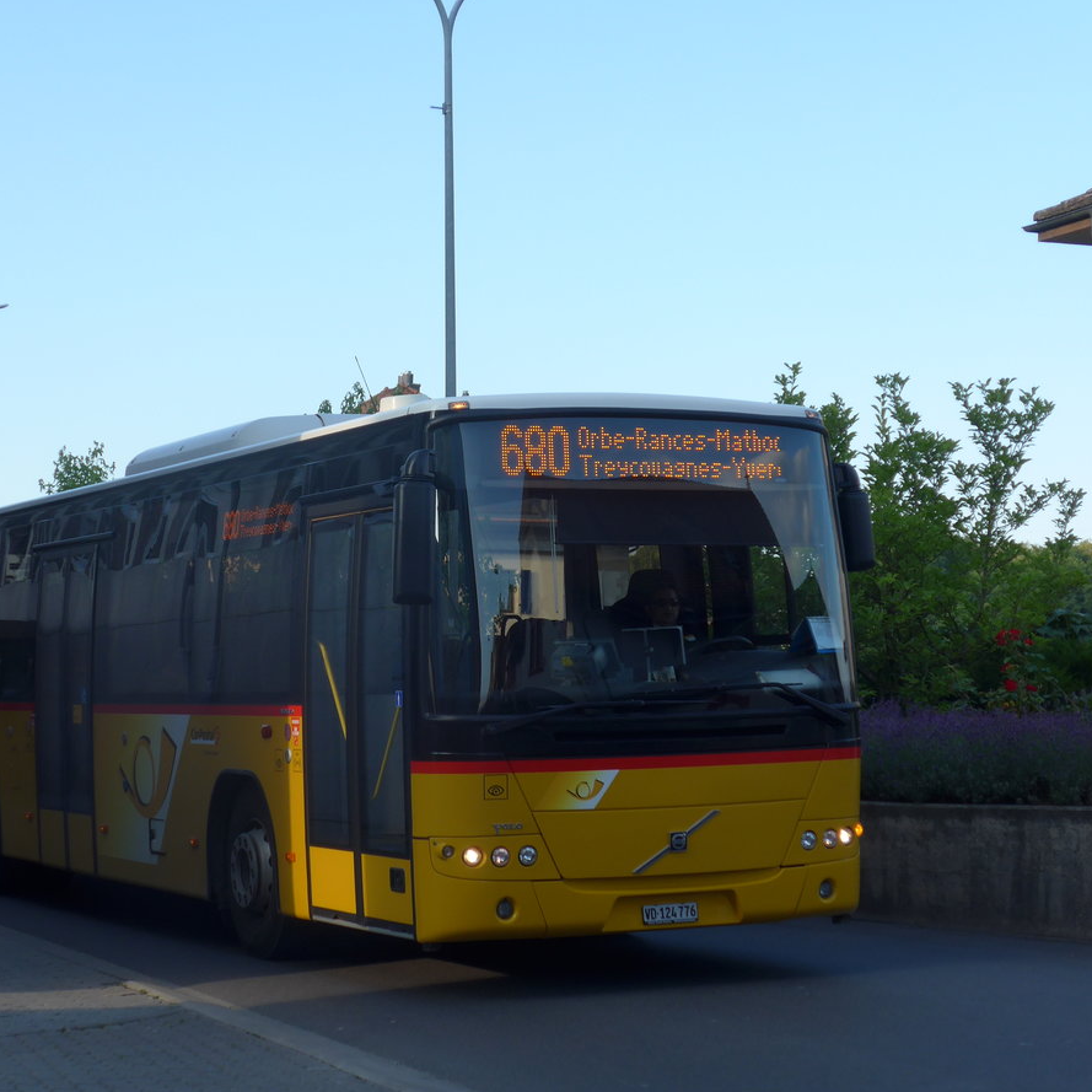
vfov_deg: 23.4
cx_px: 477
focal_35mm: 74
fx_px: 2641
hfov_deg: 23.3
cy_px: 547
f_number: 3.7
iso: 80
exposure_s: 1/320
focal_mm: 12.7
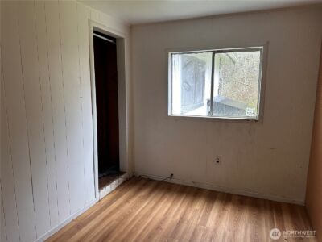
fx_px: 223
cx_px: 161
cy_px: 121
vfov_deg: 56.8
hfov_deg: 71.6
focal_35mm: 24
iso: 400
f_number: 1.78
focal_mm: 6.86
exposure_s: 1/60
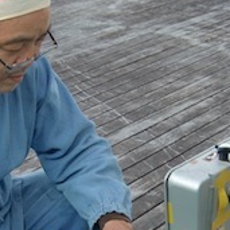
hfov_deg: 17.9
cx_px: 93
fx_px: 729
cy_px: 186
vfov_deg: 17.8
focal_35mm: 97
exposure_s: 1/100
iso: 64
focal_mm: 8.4
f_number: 4
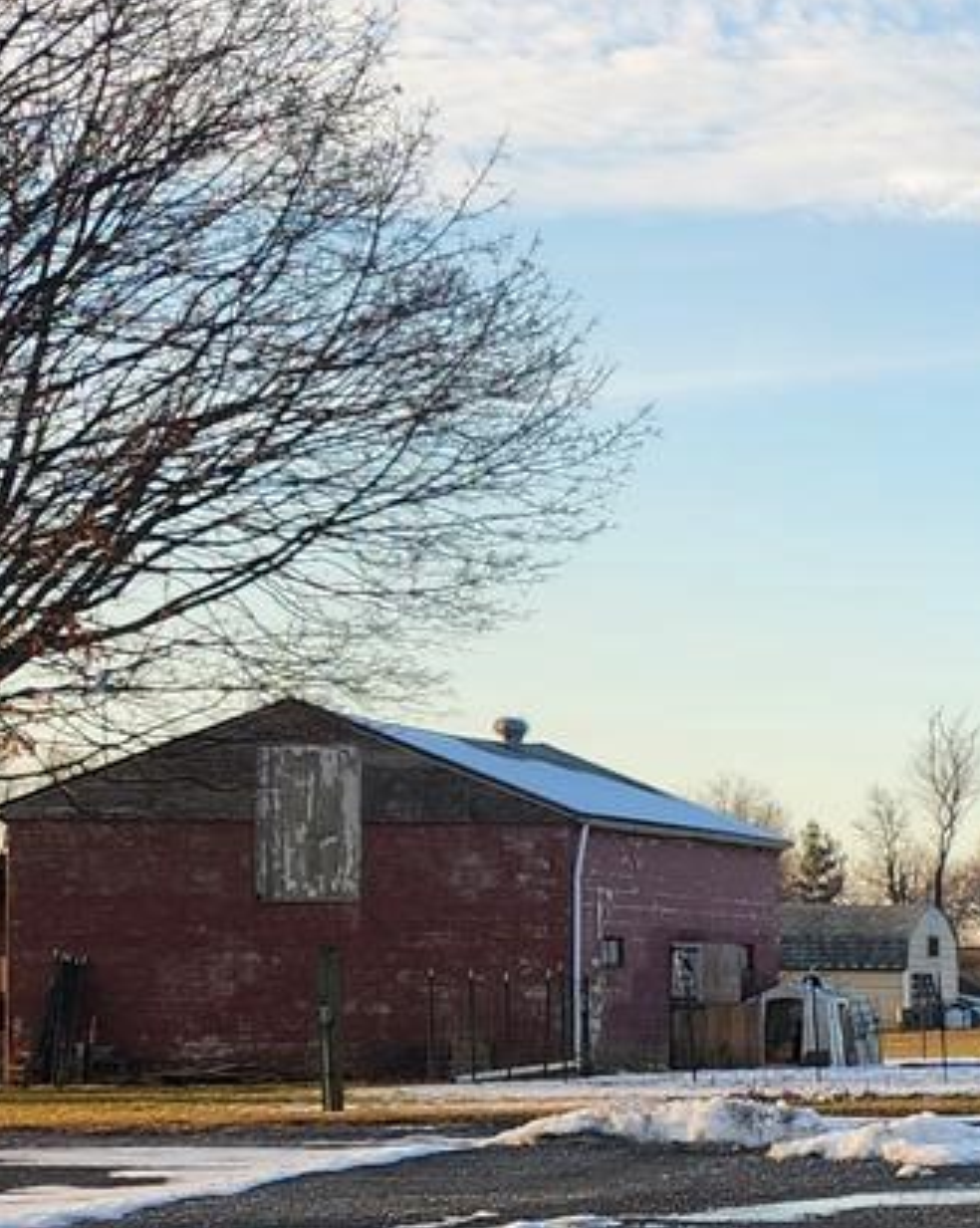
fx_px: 4067
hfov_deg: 11.4
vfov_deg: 17.0
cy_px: 1040
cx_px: 2360
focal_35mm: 112
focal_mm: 5.4
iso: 20
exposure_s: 1/463
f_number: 1.8
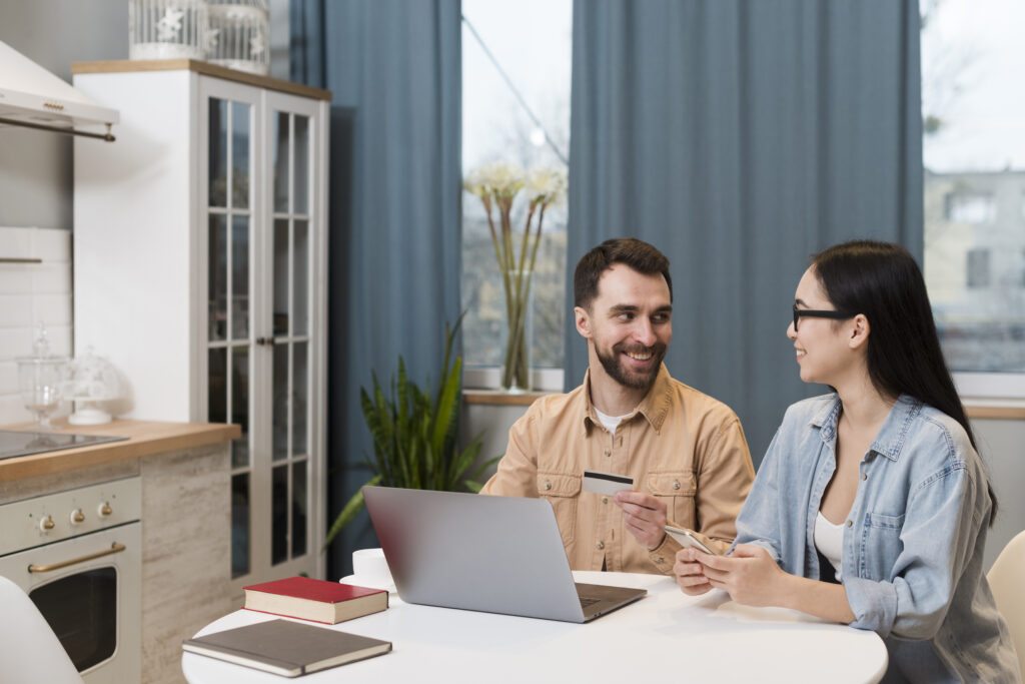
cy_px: 342
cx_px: 512
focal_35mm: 50
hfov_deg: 39.6
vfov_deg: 27.0
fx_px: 1424
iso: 200
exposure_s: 1/160
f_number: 3.2
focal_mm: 50
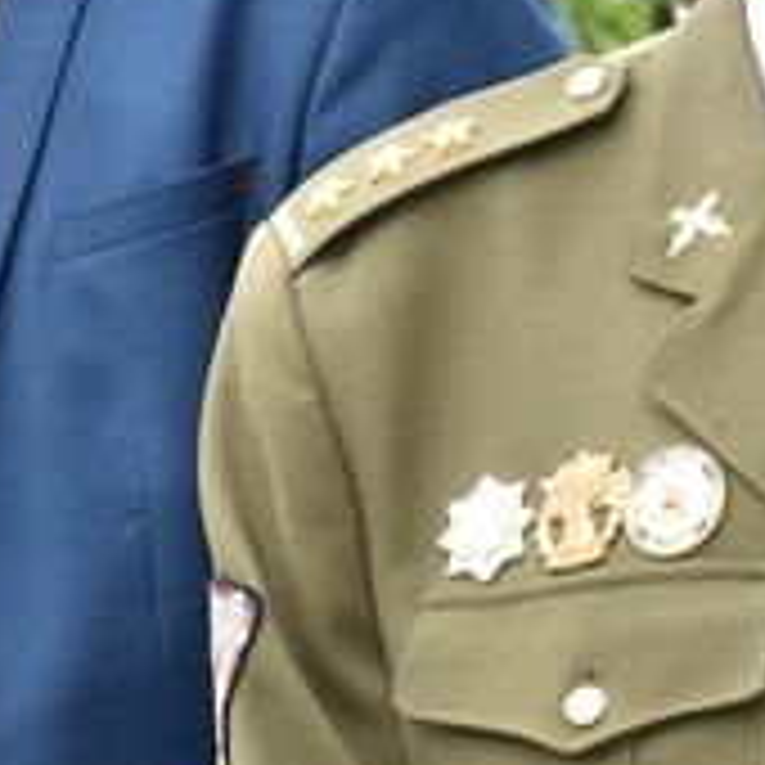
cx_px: -1350
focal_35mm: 400
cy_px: 281
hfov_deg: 4.3
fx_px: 10001
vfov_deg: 4.4
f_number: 8
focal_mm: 52
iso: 280
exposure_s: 1/80
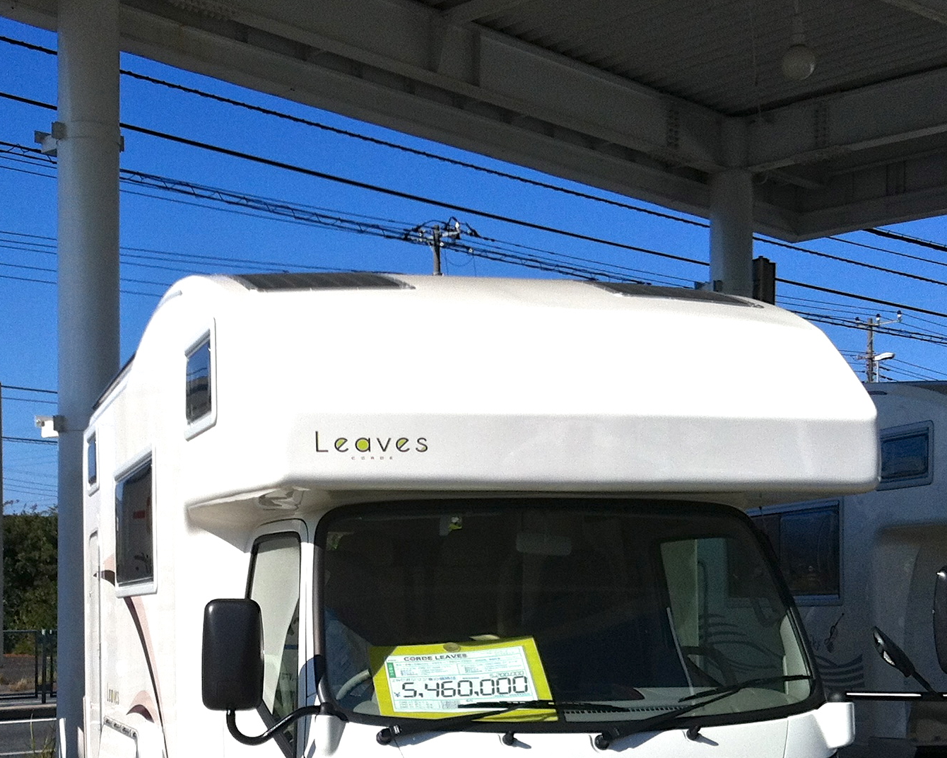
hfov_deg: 28.5
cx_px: 319
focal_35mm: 66
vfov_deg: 22.9
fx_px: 1850
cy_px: 579
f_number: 2.8
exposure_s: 1/2155
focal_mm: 3.85
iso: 80
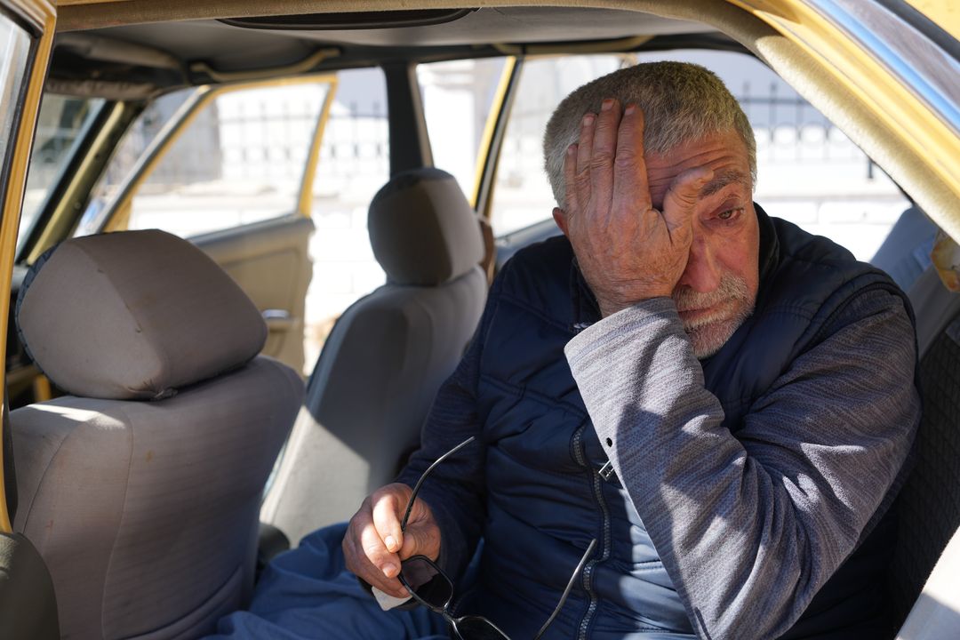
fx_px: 1120
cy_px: 320
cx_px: 480
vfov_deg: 31.9
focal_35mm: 42
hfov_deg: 46.4
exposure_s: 1/200
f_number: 4.5
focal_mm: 42
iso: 100
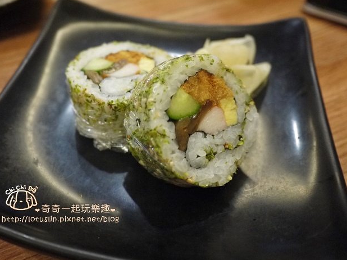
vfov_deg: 48.2
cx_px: 168
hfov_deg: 61.7
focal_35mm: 29
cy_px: 126
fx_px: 291
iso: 800
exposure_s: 1/60
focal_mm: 14
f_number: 2.5
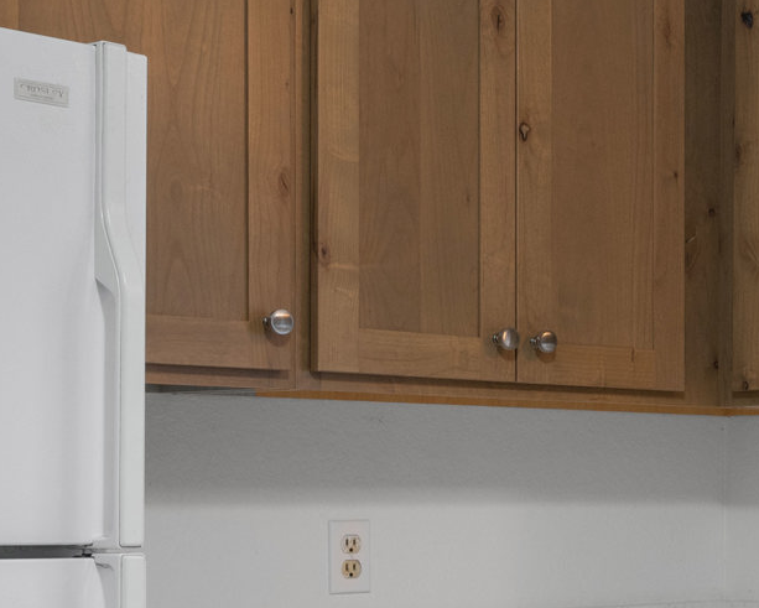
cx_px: 1332
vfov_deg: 17.0
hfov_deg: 17.6
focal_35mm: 90
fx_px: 2021
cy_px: 484
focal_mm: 23.5
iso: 500
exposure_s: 1/1.67
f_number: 8
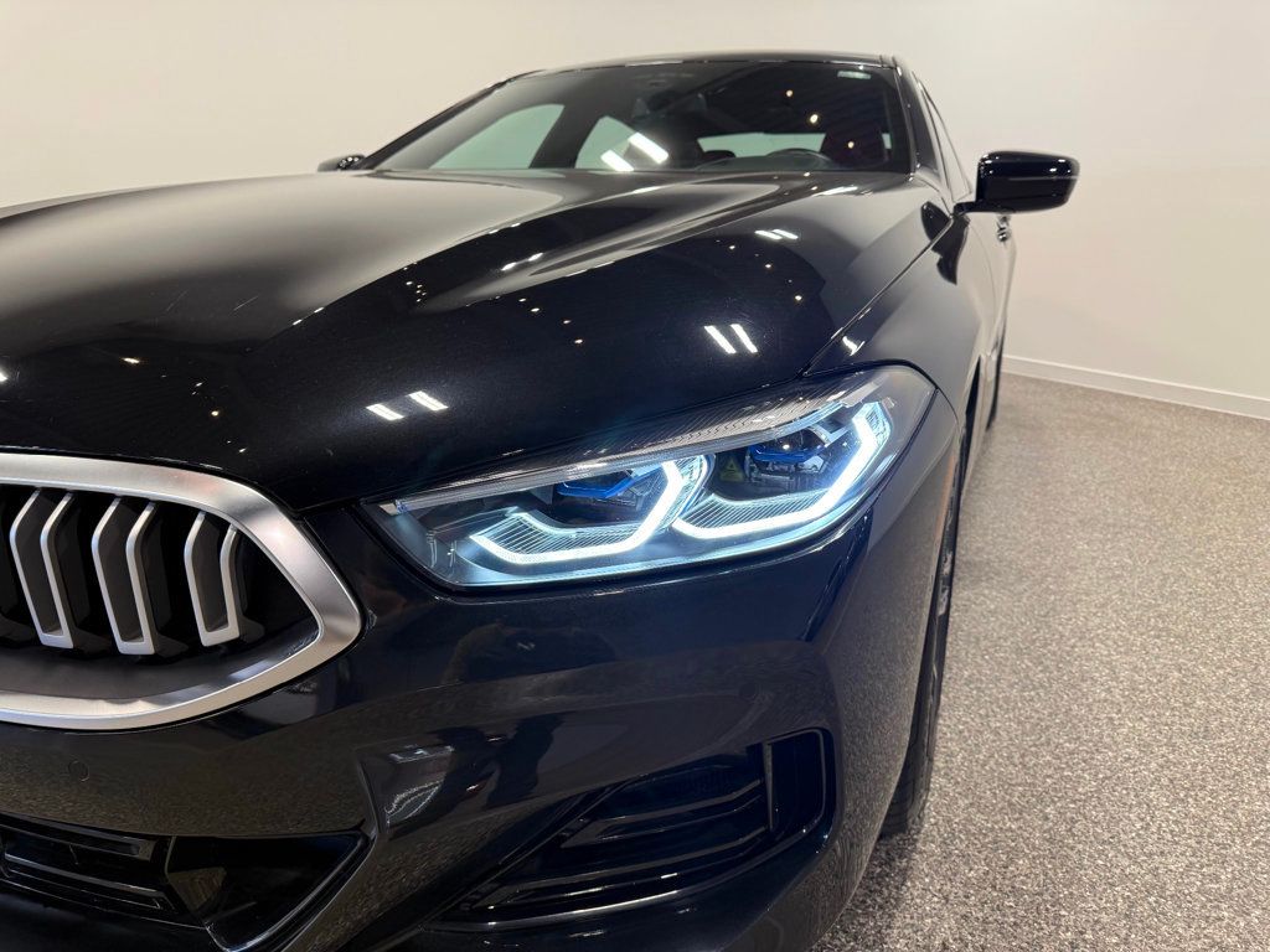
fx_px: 881
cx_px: 635
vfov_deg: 56.8
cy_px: 476
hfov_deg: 71.6
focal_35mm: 24
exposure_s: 1/244
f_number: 1.78
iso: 125
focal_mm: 6.76
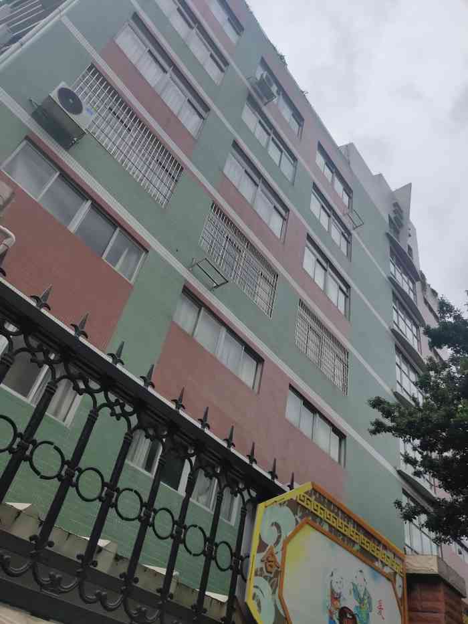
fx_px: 541
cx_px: 234
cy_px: 312
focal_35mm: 30
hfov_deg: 46.8
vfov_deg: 60.0
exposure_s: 1/1429
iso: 50
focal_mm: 4.35
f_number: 1.8
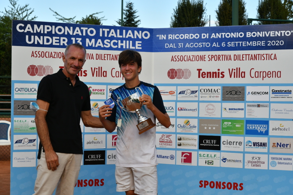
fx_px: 488
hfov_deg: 33.4
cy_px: 98
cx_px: 146
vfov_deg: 22.6
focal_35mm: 60
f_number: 6.3
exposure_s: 1/2500
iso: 800
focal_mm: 40
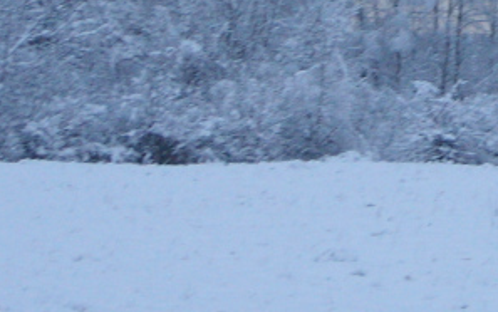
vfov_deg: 4.8
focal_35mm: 274
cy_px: -91
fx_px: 3721
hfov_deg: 7.6
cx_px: 381
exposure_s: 1/148
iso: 300
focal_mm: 15.45
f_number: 3.3
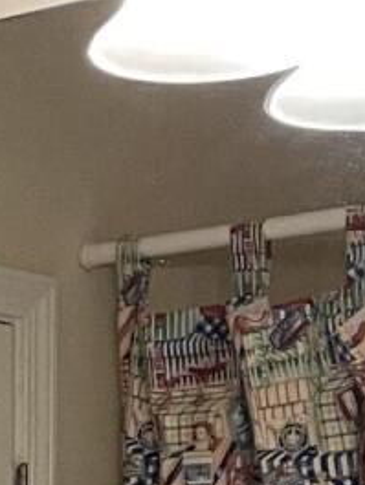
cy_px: 1226
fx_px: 2753
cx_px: -101
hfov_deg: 7.5
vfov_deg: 9.0
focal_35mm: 196
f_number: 1.6
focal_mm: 4.2
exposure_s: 1/60
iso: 100
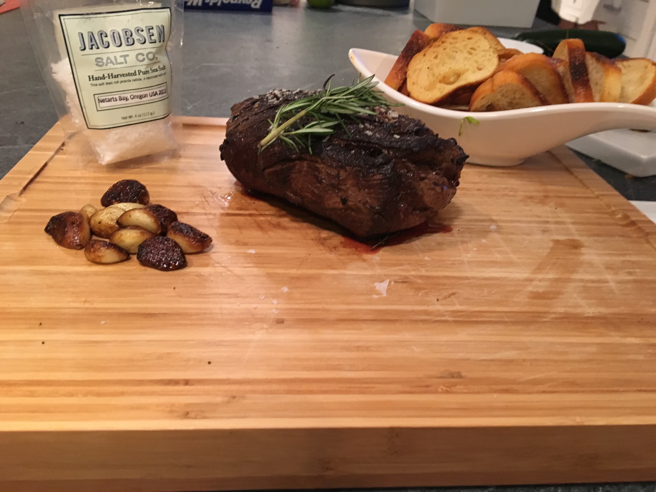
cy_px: 246
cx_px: 328
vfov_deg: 48.2
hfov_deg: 61.7
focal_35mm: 29
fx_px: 550
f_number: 2.2
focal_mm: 4.15
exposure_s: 1/15
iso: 200
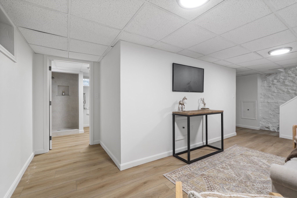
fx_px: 132
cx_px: 148
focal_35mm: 16
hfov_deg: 96.7
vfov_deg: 73.7
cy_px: 99
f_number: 7.1
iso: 320
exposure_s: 1/2
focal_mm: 16
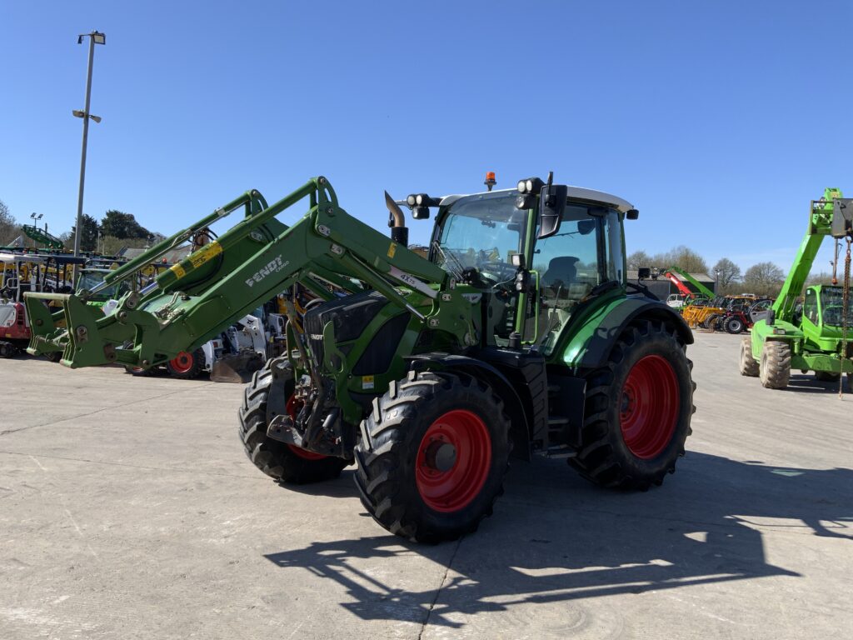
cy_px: 320
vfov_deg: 48.2
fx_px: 715
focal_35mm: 29
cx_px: 426
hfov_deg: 61.7
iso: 16
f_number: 1.8
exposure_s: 1/1451
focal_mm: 3
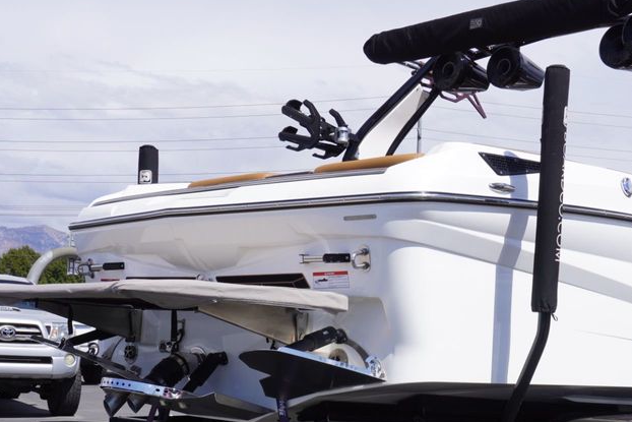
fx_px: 998
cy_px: 303
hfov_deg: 34.8
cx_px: 420
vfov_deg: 23.7
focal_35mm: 57
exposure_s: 1/200
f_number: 10
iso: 100
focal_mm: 23
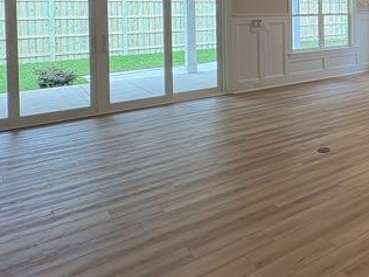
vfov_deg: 35.8
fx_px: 394
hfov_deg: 41.7
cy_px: 17
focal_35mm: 37
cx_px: 389
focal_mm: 2.22
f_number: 2.2
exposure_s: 1/133
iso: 64
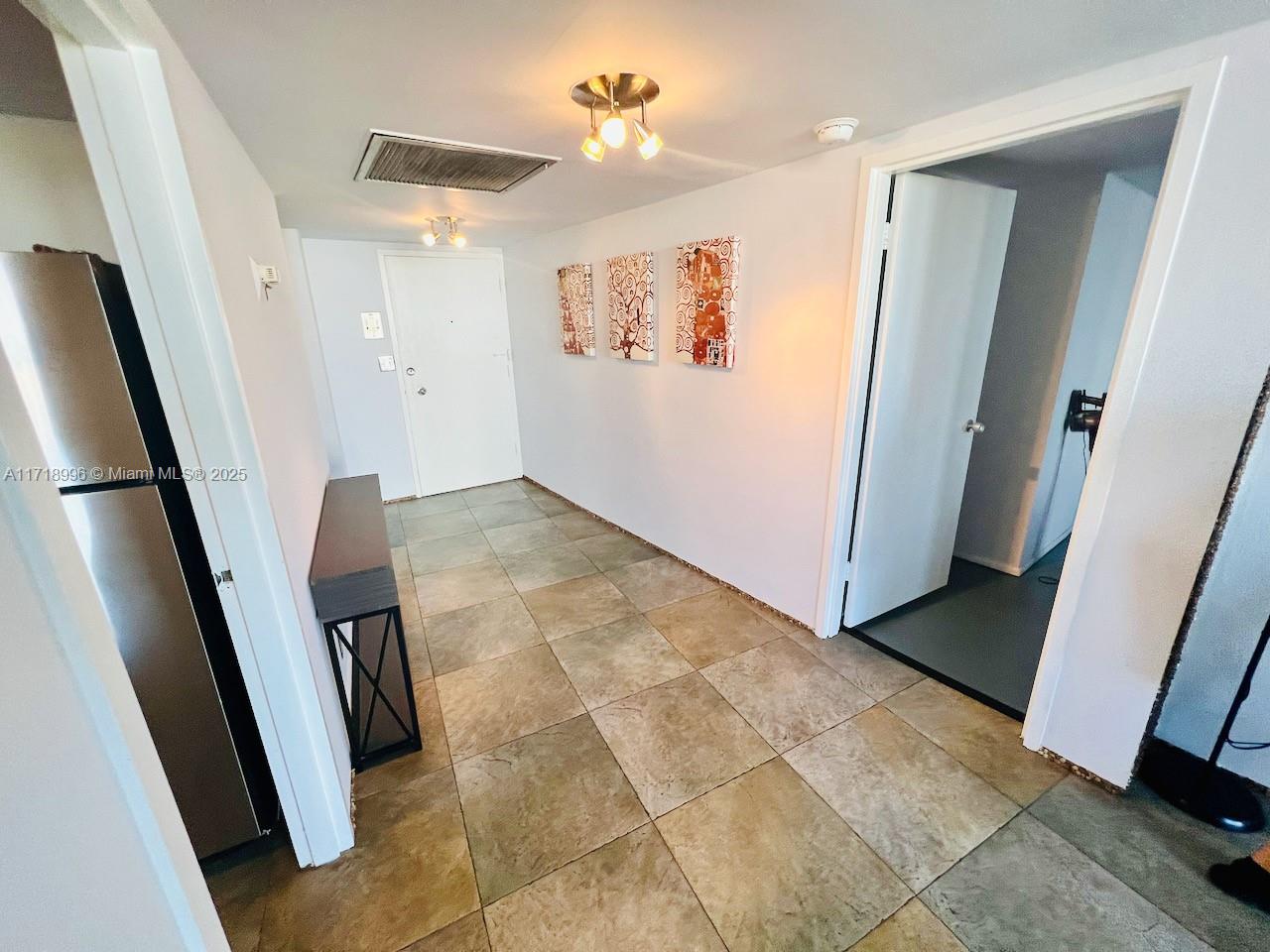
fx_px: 477
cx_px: 635
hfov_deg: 106.2
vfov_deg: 89.9
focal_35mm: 13
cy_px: 476
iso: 160
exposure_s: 1/120
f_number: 1.8
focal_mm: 1.57
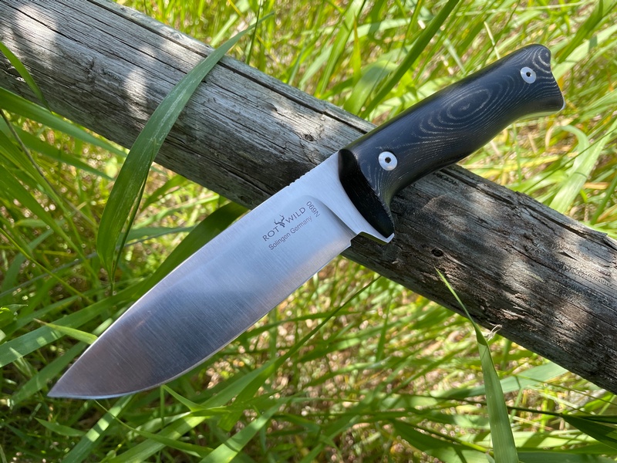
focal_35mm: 26
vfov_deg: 53.1
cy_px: 232
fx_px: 463
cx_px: 308
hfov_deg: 67.3
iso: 32
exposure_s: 1/673
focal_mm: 4.2
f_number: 1.6
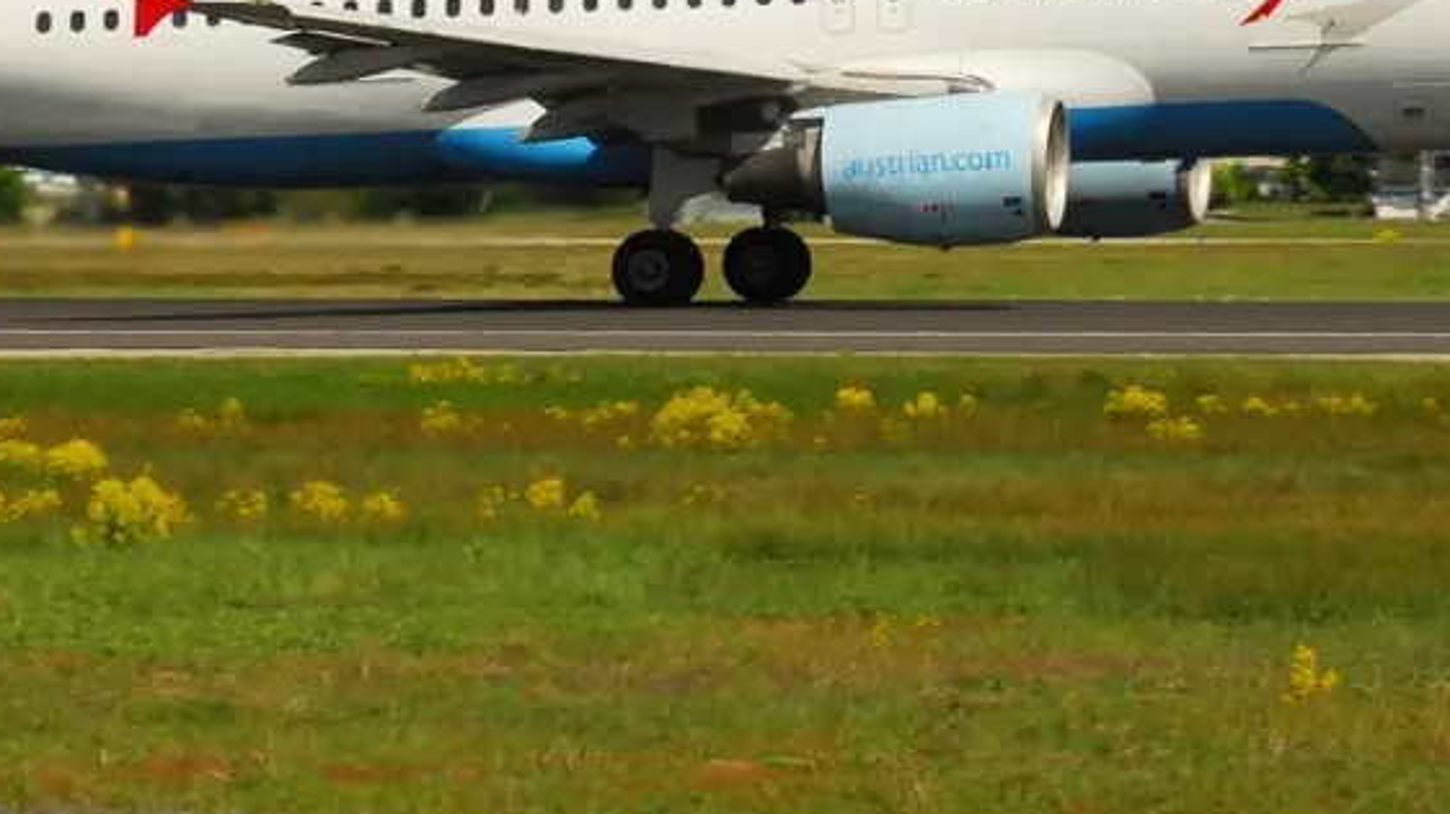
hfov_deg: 7.5
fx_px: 11030
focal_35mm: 287
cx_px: 628
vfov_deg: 4.2
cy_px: 40
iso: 200
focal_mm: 100
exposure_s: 1/640
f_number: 8
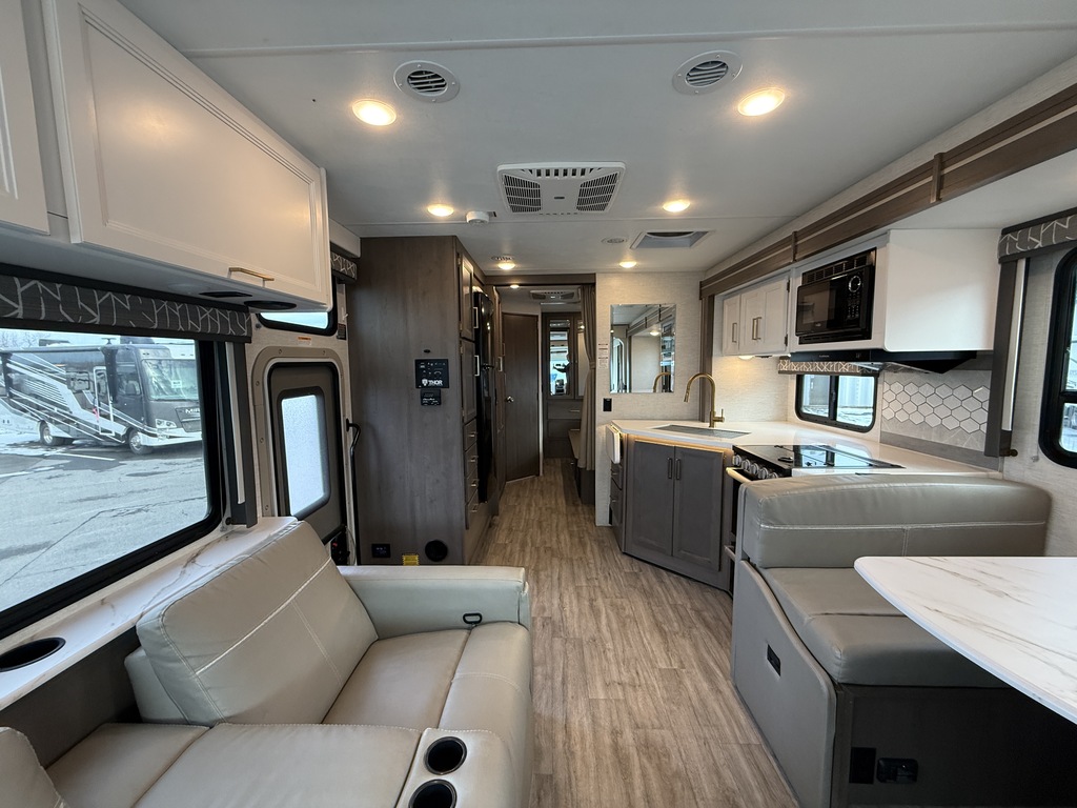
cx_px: 538
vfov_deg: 85.7
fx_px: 436
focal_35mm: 14
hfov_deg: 102.1
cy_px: 404
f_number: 2.2
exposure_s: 1/99
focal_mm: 2.22
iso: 250
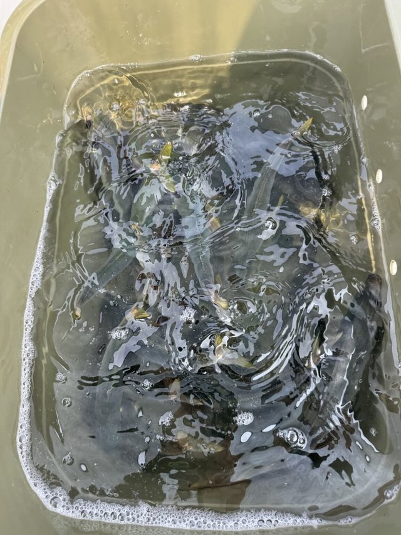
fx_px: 371
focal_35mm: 24
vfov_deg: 71.6
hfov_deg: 56.8
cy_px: 268
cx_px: 200
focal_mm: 6.76
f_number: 1.78
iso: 80
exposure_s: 1/407
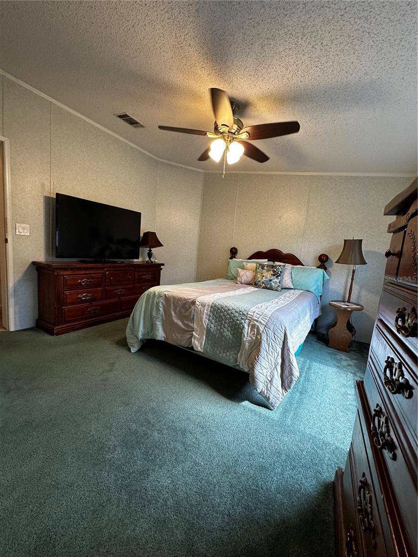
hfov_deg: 85.7
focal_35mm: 14
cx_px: 209
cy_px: 278
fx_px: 225
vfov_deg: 102.1
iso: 250
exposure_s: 1/120
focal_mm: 2.22
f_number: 2.2
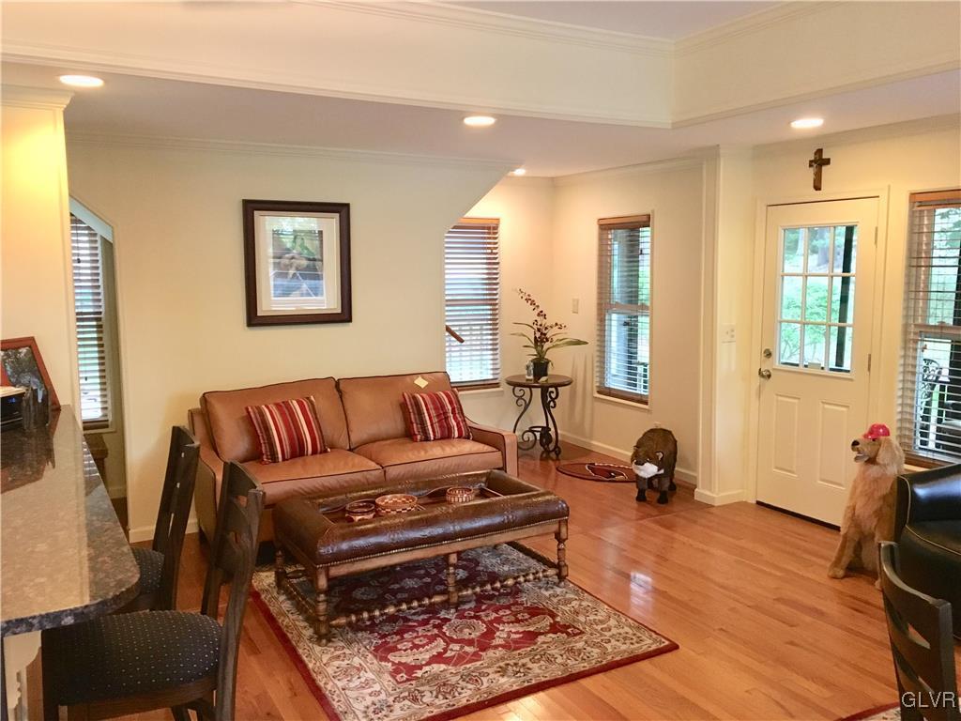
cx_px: 480
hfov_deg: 61.7
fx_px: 805
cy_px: 360
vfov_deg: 48.2
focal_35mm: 29
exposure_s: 1/15
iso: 200
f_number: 2.2
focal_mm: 4.15
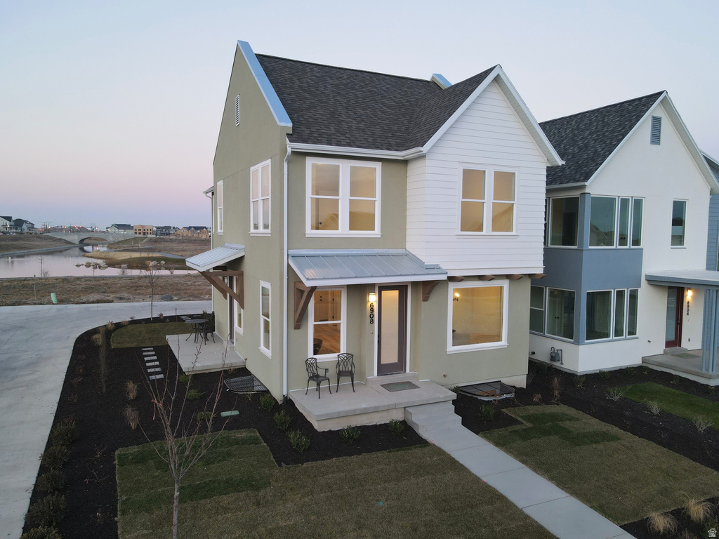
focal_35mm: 24
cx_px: 360
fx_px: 498
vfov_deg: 56.8
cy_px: 270
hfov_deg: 71.6
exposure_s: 1/15
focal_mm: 4.5
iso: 140
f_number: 2.8
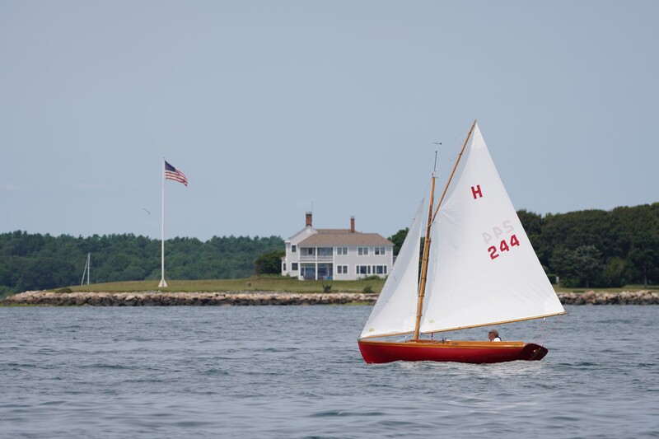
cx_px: 330
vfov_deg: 3.8
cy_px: 220
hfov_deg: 5.8
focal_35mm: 357
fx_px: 6533
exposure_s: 1/1250
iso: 160
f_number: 5.6
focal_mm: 238
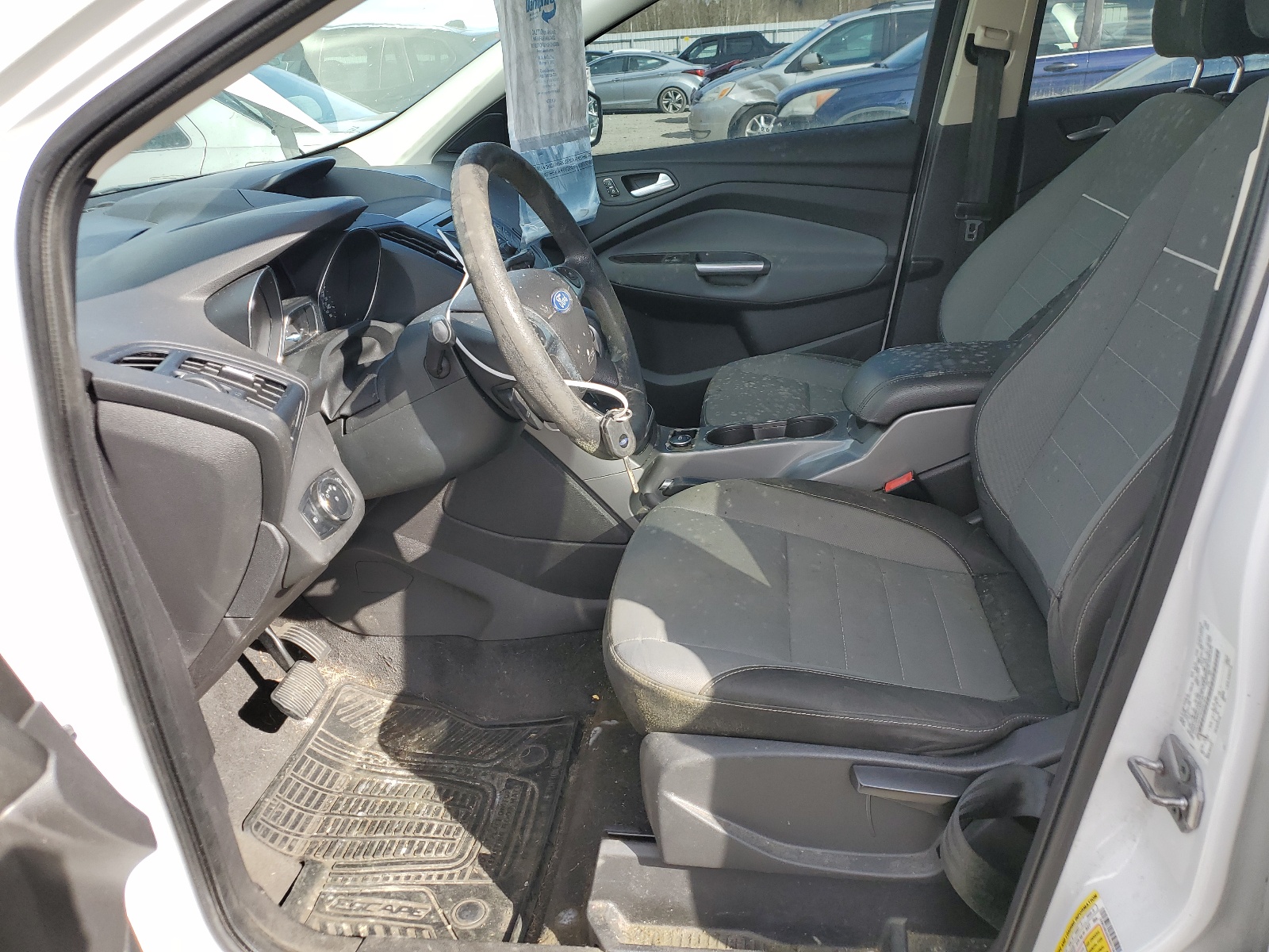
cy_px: 476
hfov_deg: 67.3
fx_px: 953
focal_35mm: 26
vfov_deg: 53.1
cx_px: 634
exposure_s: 1/667
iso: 50
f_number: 1.5
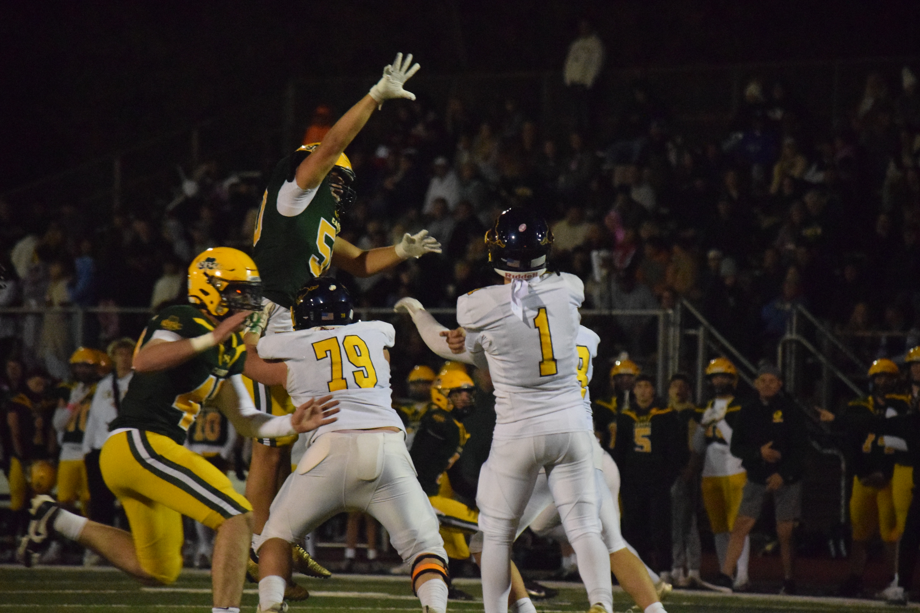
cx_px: 459
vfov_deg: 4.6
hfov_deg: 6.8
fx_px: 7692
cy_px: 305
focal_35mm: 301
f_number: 5
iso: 12800
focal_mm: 200
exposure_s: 1/500
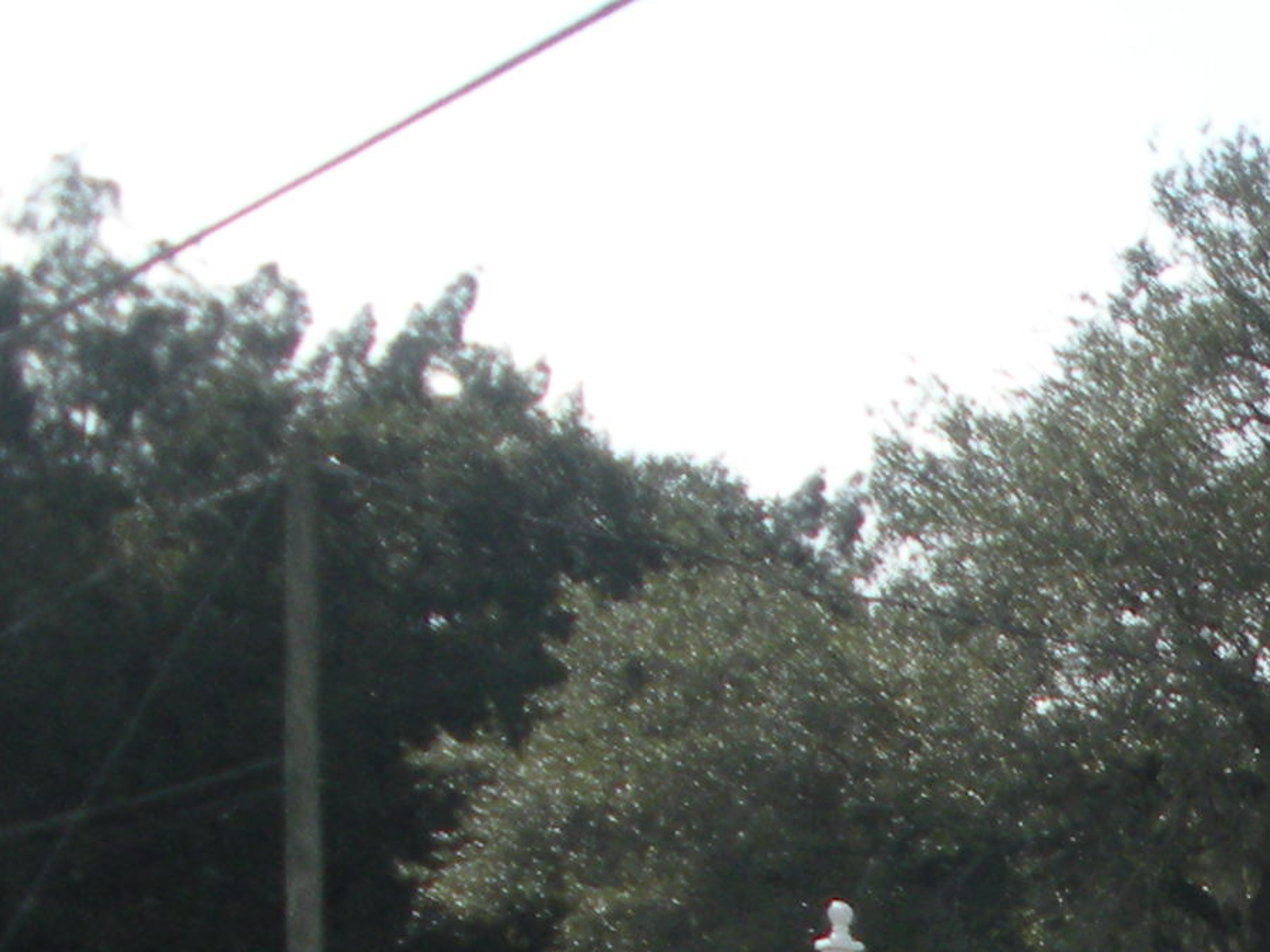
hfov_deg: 12.0
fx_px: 5394
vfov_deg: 9.6
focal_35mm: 147
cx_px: 2524
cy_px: 1705
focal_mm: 6.3
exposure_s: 1/902
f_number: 3.5
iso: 88
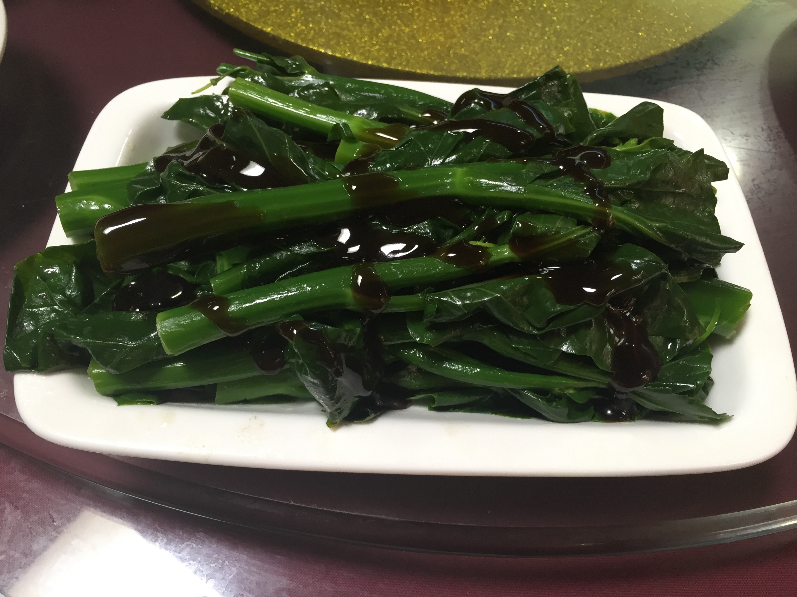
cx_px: 398
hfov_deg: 61.7
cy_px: 298
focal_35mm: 29
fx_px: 668
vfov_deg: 48.2
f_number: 2.2
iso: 64
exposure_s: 1/30
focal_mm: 4.15
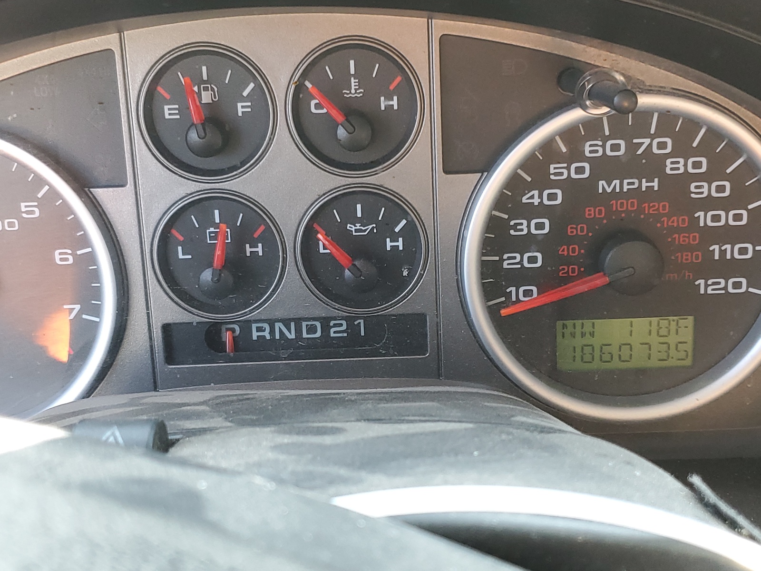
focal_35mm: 26
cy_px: 286
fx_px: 572
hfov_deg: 67.3
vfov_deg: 53.1
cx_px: 380
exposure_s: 1/120
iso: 90
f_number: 1.5
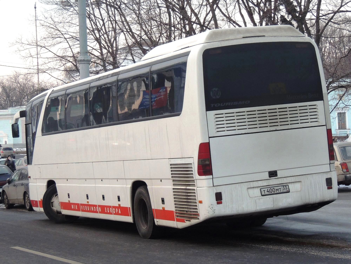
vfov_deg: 17.4
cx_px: 176
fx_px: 862
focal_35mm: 85
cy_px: 132
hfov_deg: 23.0
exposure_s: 1/100
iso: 200
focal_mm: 15.1
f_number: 4
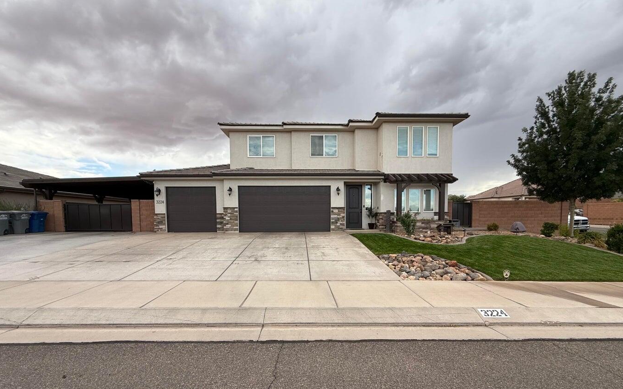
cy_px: 228
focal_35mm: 15
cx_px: 313
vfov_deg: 74.2
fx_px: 255
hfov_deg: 101.5
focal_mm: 2.22
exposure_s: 1/413
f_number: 2.2
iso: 64
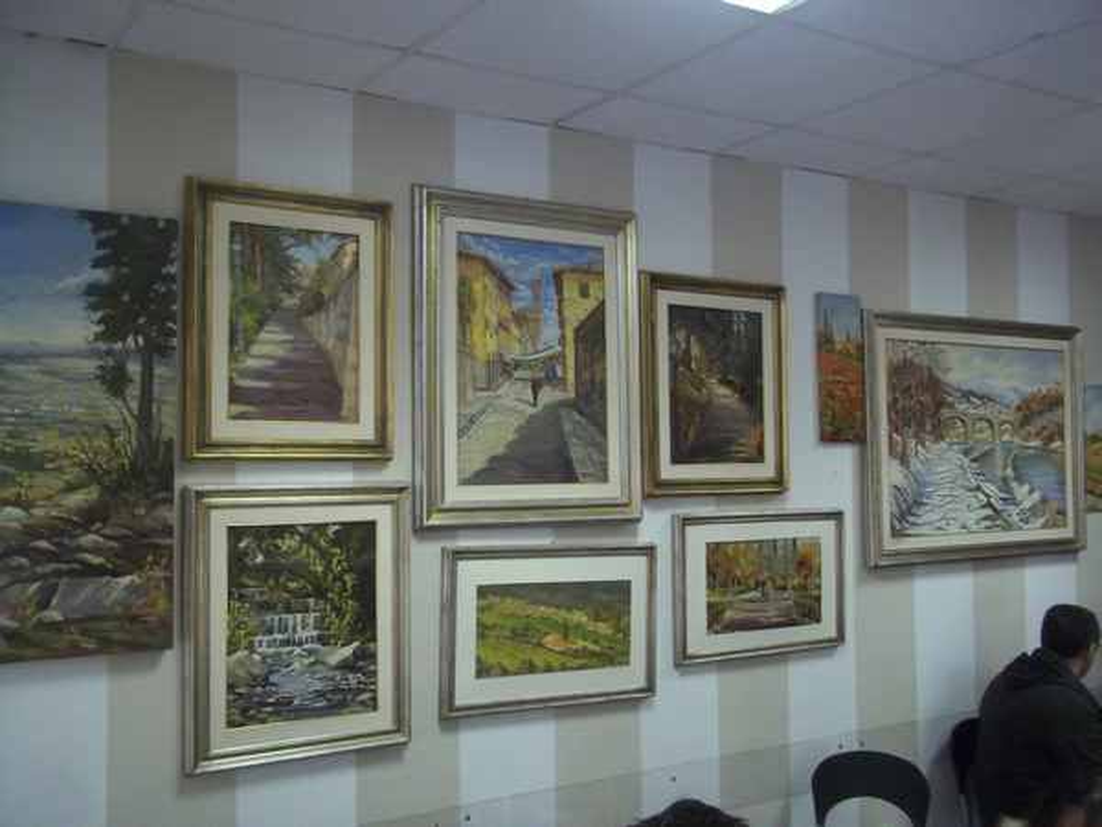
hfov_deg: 51.4
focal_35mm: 36
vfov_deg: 39.7
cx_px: 551
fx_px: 1146
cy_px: 414
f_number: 3.1
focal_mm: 6.5
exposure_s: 1/30
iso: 400
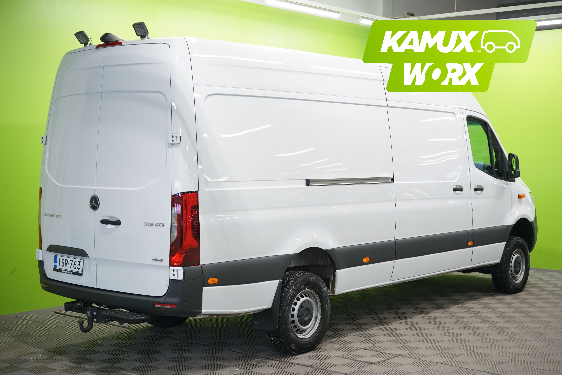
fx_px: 812
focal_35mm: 52
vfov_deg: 26.0
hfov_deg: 38.2
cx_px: 281
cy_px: 188
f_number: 5.6
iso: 800
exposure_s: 1/40
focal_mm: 52
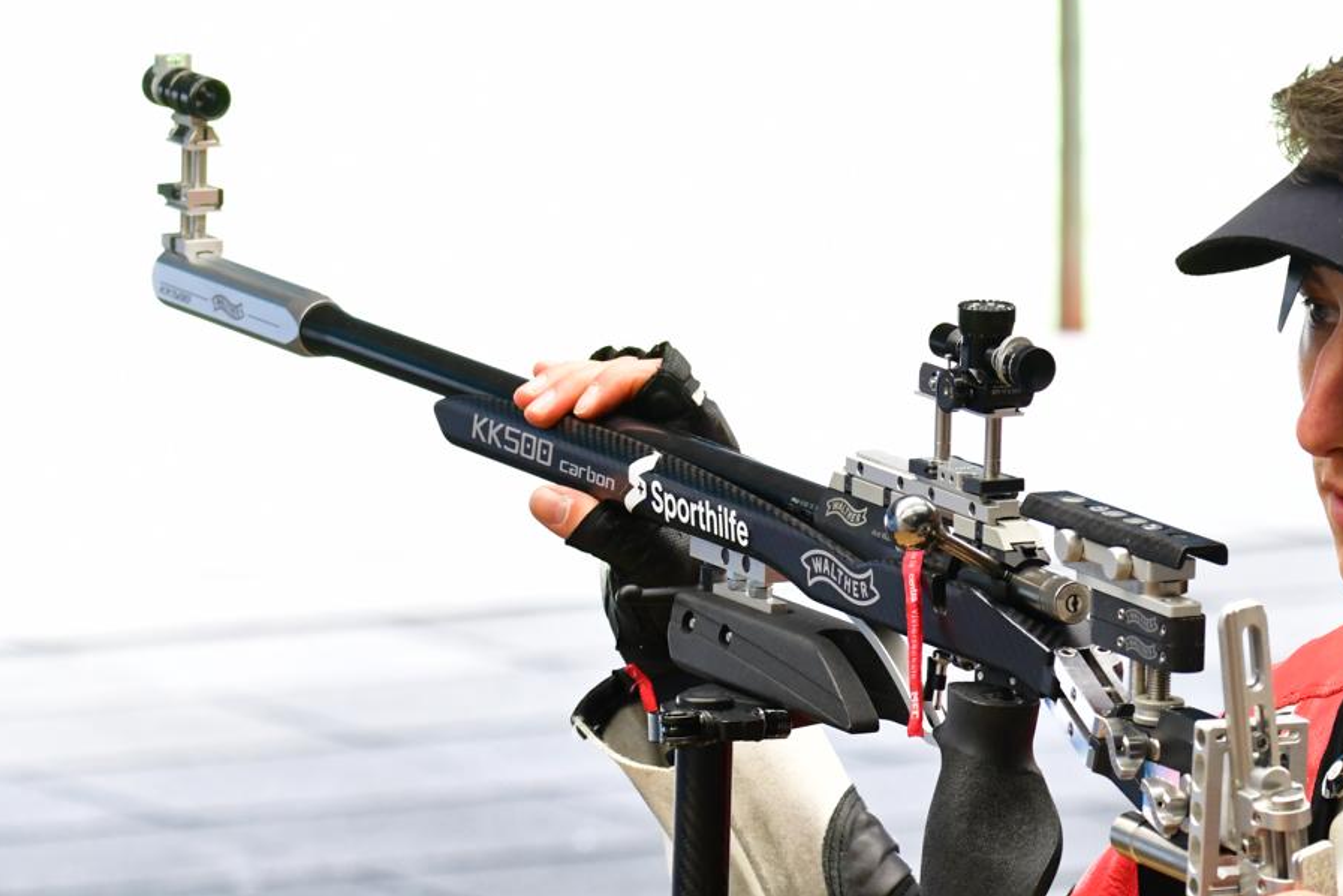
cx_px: 1297
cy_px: 598
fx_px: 13093
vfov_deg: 3.9
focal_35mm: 351
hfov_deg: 5.9
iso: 3200
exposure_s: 1/60
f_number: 9
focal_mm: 175
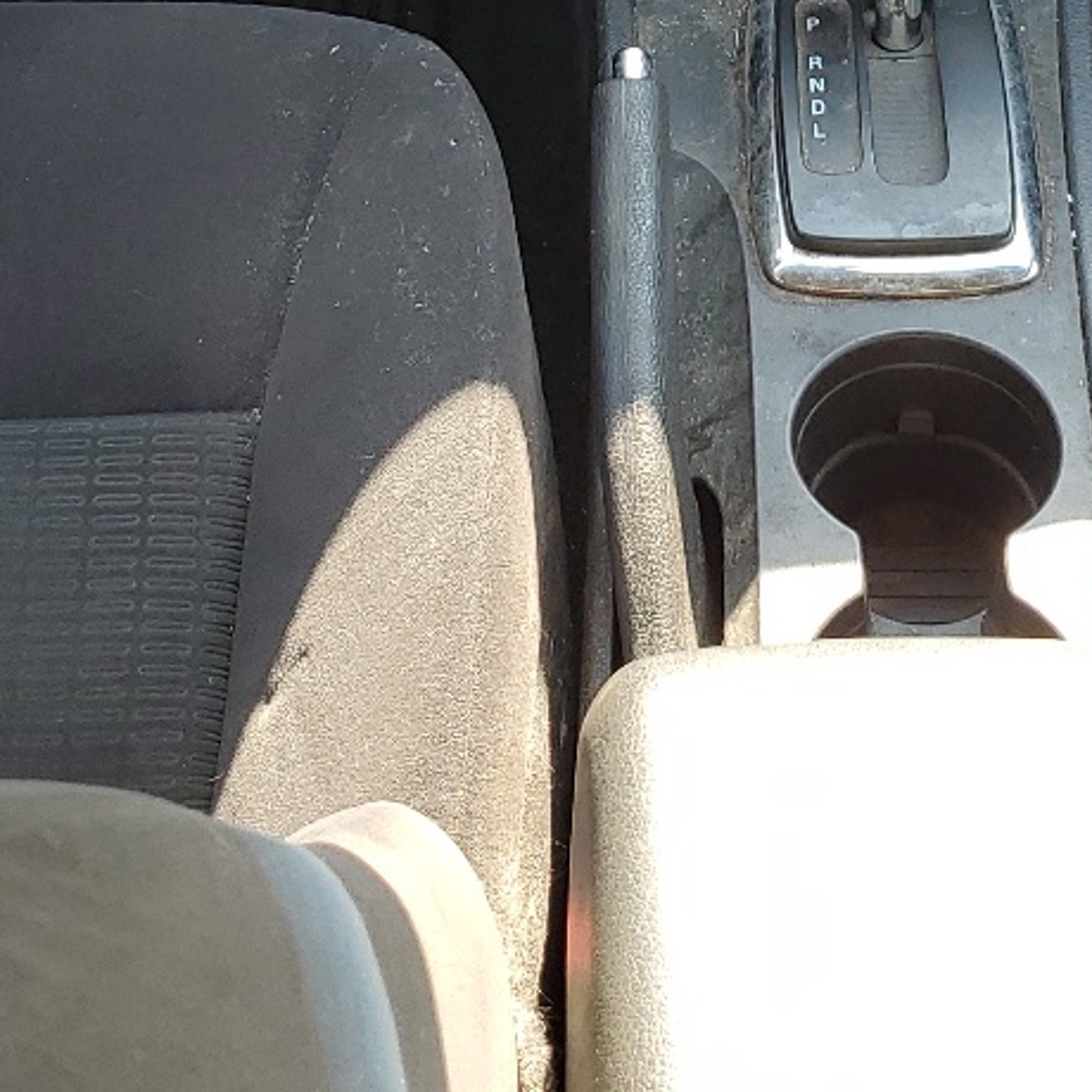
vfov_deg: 20.6
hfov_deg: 21.6
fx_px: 2855
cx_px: 738
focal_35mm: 80
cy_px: -126
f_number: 1.5
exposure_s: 1/175
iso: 50
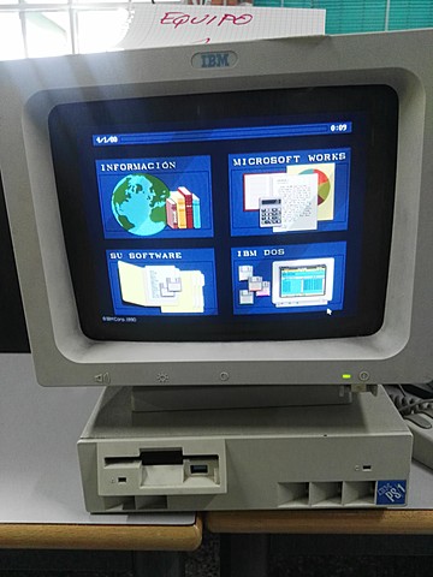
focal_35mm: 28
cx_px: 216
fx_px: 467
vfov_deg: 63.4
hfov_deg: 49.7
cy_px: 288
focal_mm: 2.96
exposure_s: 1/33
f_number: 2
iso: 182
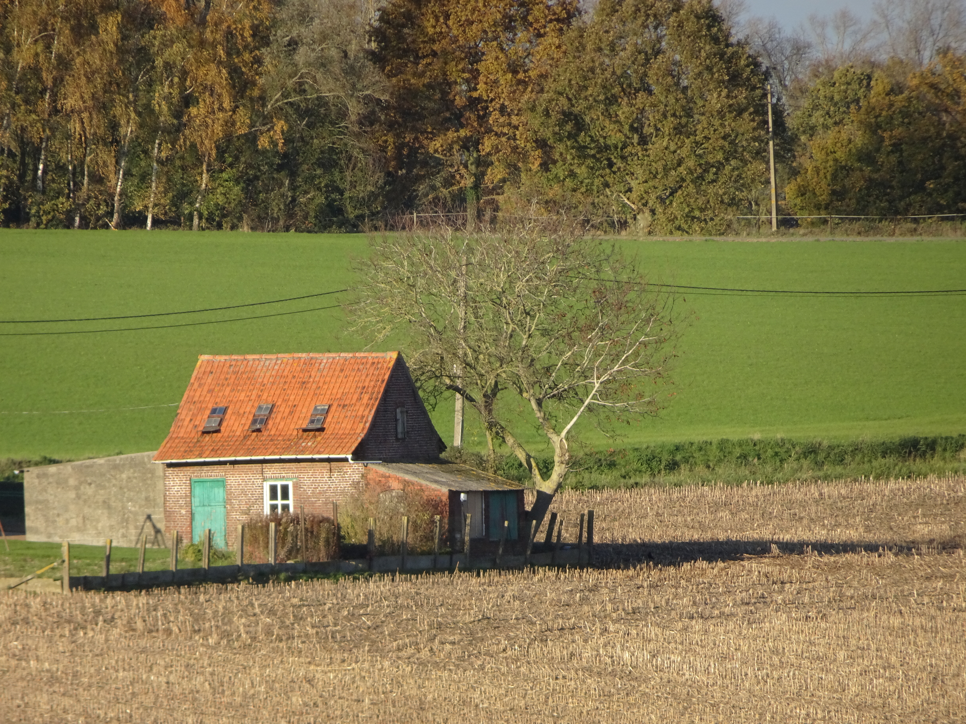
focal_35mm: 484
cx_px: 483
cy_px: 362
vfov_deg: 3.1
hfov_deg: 4.1
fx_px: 13507
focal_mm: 82.69
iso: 125
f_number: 6.3
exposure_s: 1/250
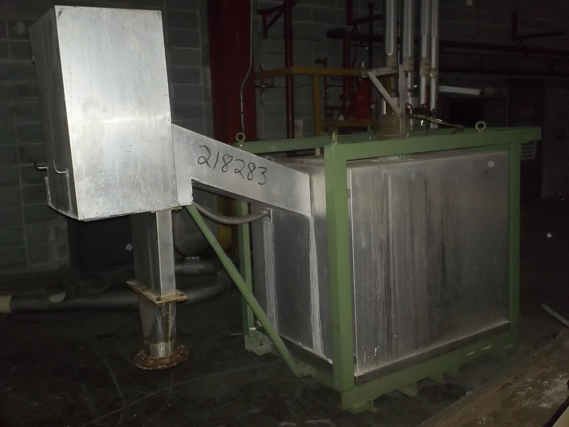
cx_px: 284
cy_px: 214
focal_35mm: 38
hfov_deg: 49.0
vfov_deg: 37.7
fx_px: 625
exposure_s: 1/60
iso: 360
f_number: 4.5
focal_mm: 6.3
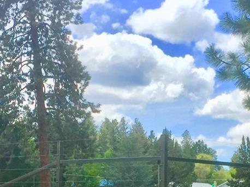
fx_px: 686
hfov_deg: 20.4
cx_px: 209
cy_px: 193
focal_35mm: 95
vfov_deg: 15.2
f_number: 2.2
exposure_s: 1/1647
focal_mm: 4.15
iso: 32
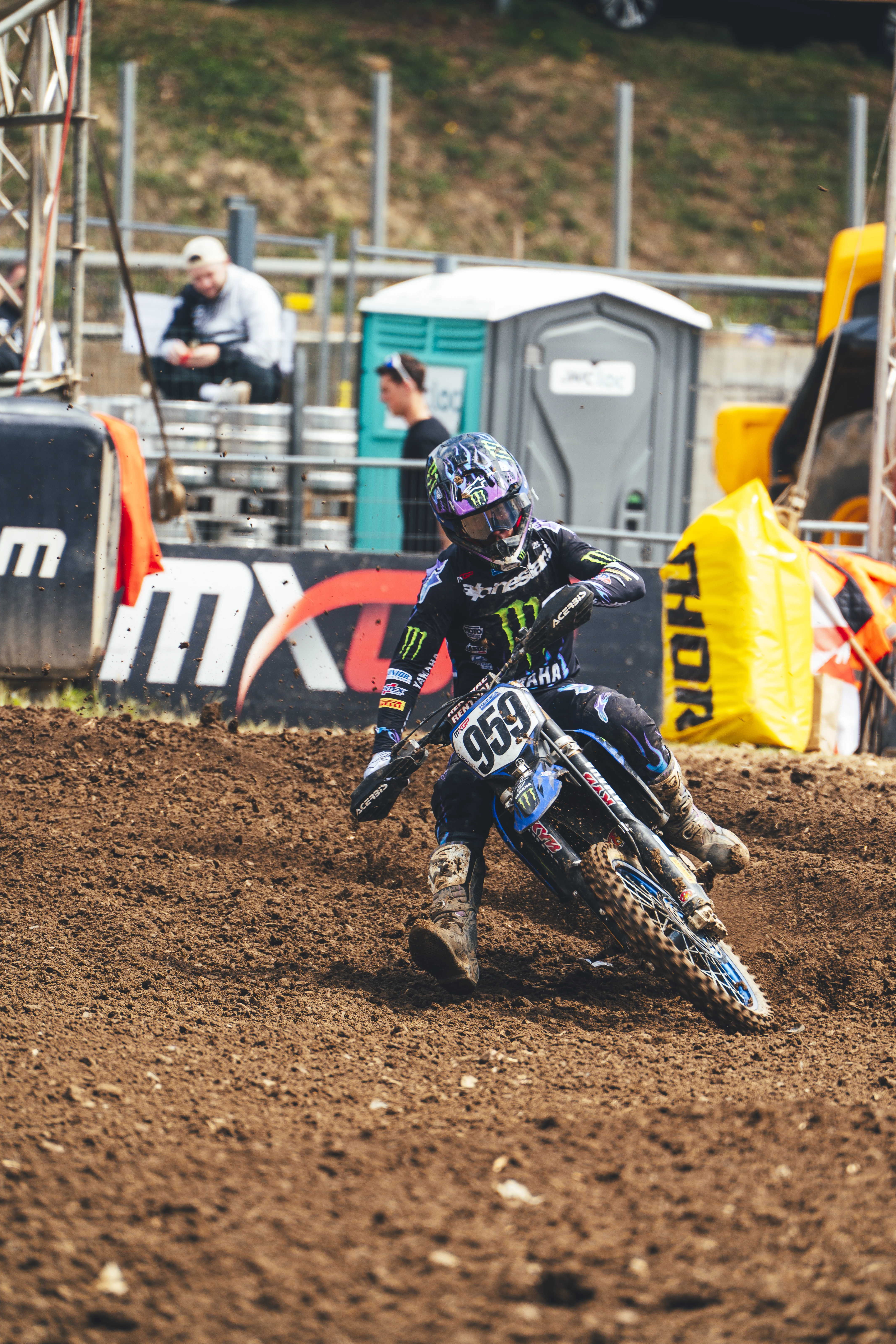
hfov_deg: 3.2
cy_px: 629
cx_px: 486
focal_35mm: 436
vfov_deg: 4.7
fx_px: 16276
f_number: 5.6
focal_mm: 400
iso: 200
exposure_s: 1/500
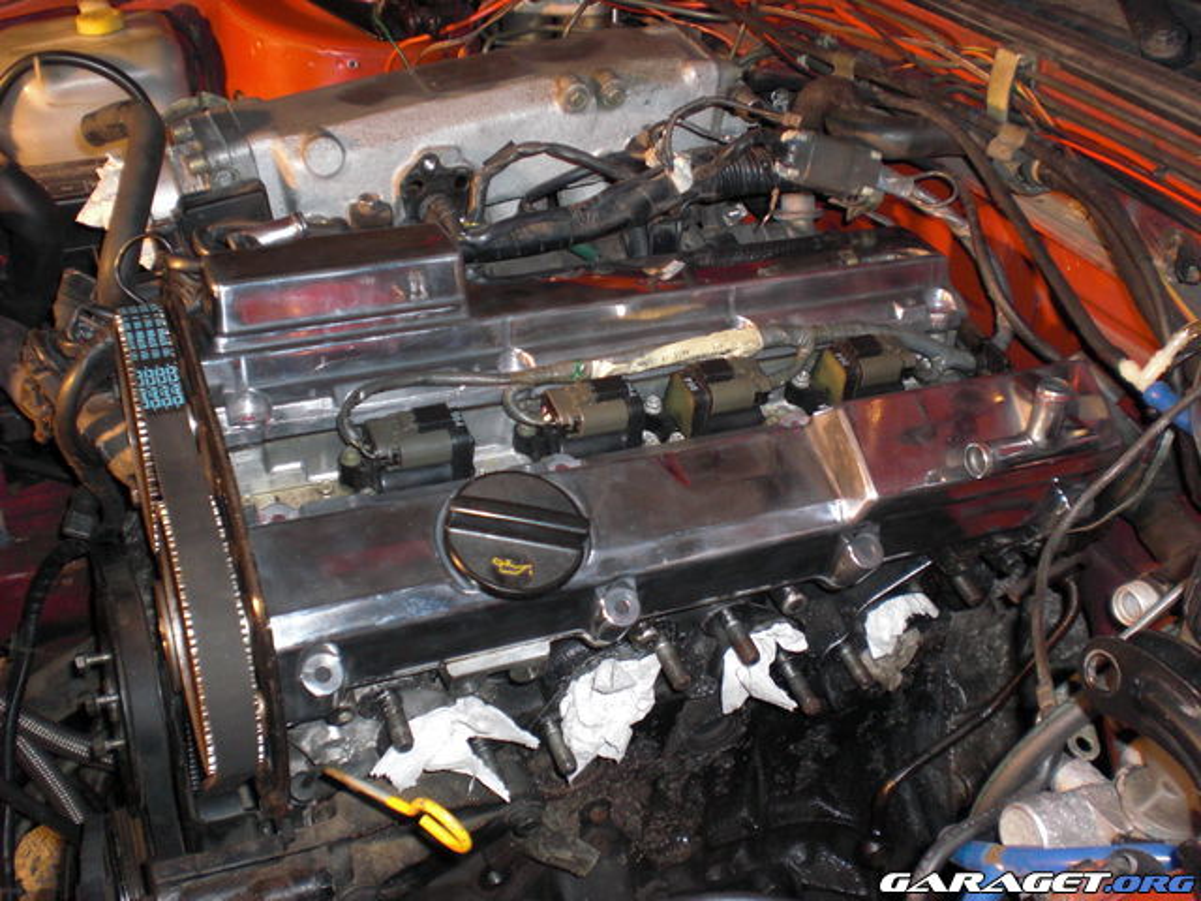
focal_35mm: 38
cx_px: 600
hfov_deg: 49.0
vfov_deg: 37.7
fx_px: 1318
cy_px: 450
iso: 200
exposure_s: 1/60
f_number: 3.1
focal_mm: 6.3
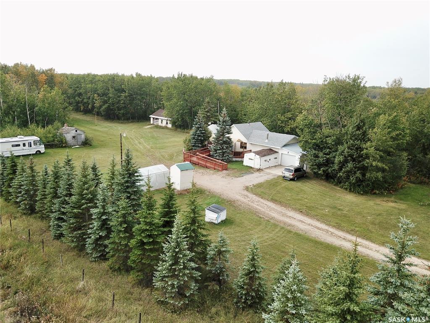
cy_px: 162
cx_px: 215
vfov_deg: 53.1
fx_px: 323
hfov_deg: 67.3
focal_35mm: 26
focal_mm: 4.73
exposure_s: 1/800
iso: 100
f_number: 2.2
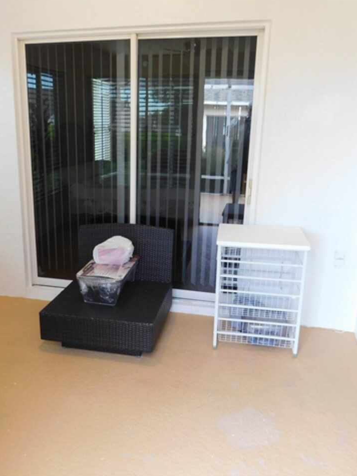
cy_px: 237
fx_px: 426
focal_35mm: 31
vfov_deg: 58.4
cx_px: 127
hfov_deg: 44.9
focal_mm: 4
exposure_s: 1/30
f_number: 3
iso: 250
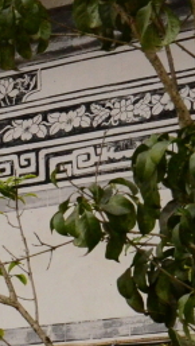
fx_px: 2293
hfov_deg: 4.6
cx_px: -456
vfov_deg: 8.6
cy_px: 315
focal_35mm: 250
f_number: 10
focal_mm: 40
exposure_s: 1/1250
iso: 3200
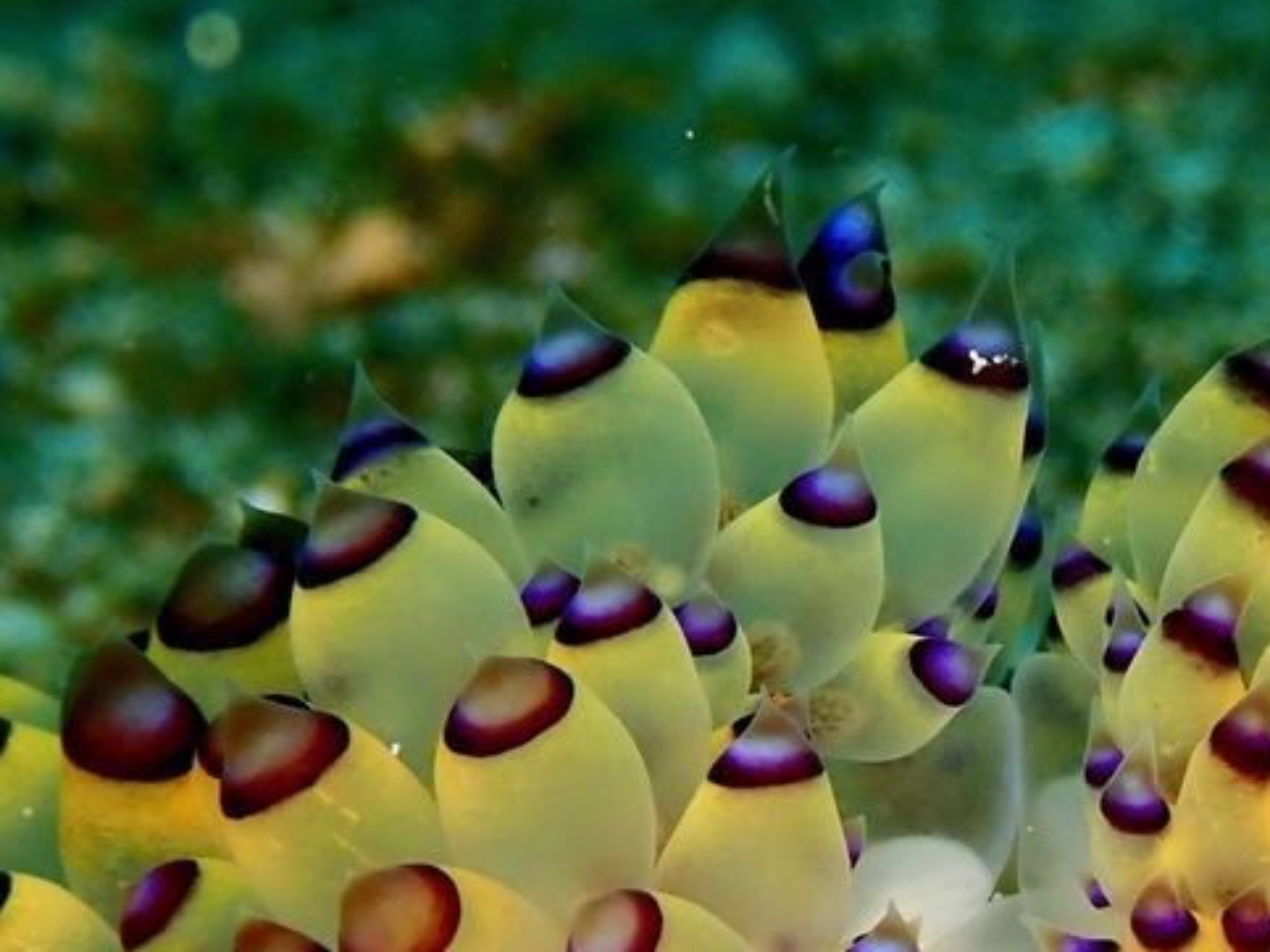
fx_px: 6932
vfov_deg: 7.8
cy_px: 730
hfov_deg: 10.4
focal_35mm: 189
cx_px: 1033
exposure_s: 1/200
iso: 200
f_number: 5.6
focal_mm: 14.41
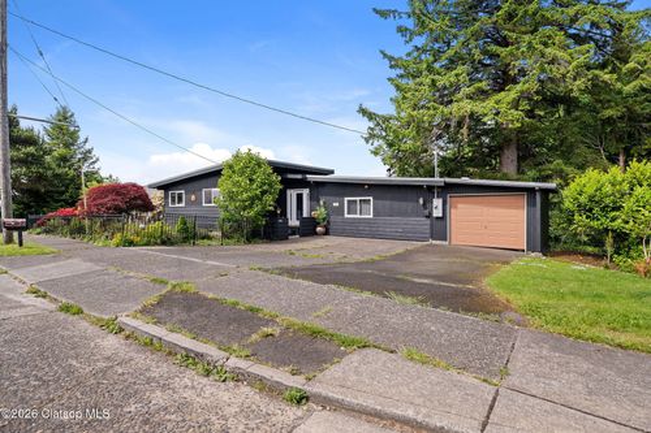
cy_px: 216
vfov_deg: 67.3
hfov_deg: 90.0
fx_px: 325
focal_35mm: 18
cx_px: 326
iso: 400
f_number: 5
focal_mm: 18
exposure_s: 1/1600
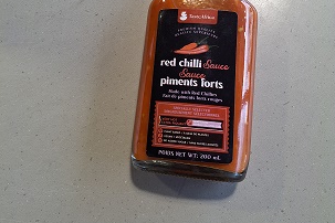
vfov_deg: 37.0
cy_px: 59
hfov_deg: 54.4
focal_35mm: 35
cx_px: 168
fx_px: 326
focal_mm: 4.69
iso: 80
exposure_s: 1/120
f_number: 1.8
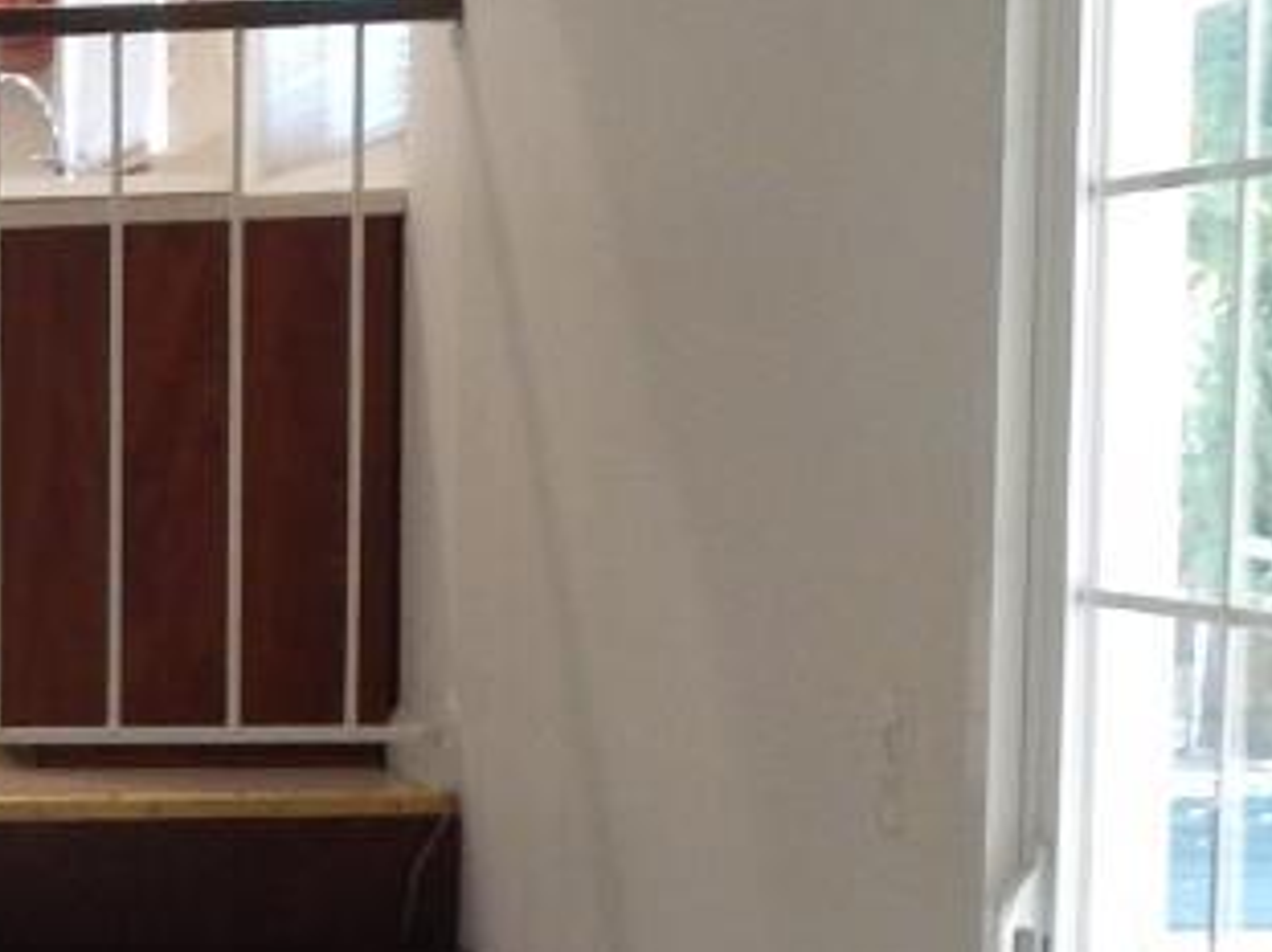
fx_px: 3894
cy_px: 921
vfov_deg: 13.8
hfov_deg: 15.7
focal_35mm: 106
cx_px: -1051
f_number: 3
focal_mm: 4
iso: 220
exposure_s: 1/30
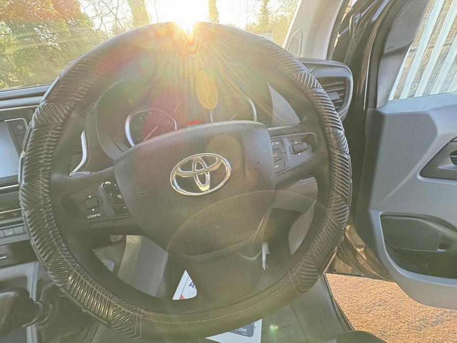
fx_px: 185
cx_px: 228
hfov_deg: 102.1
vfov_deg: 85.7
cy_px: 172
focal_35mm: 14
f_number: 2.2
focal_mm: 2.22
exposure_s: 1/99
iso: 200
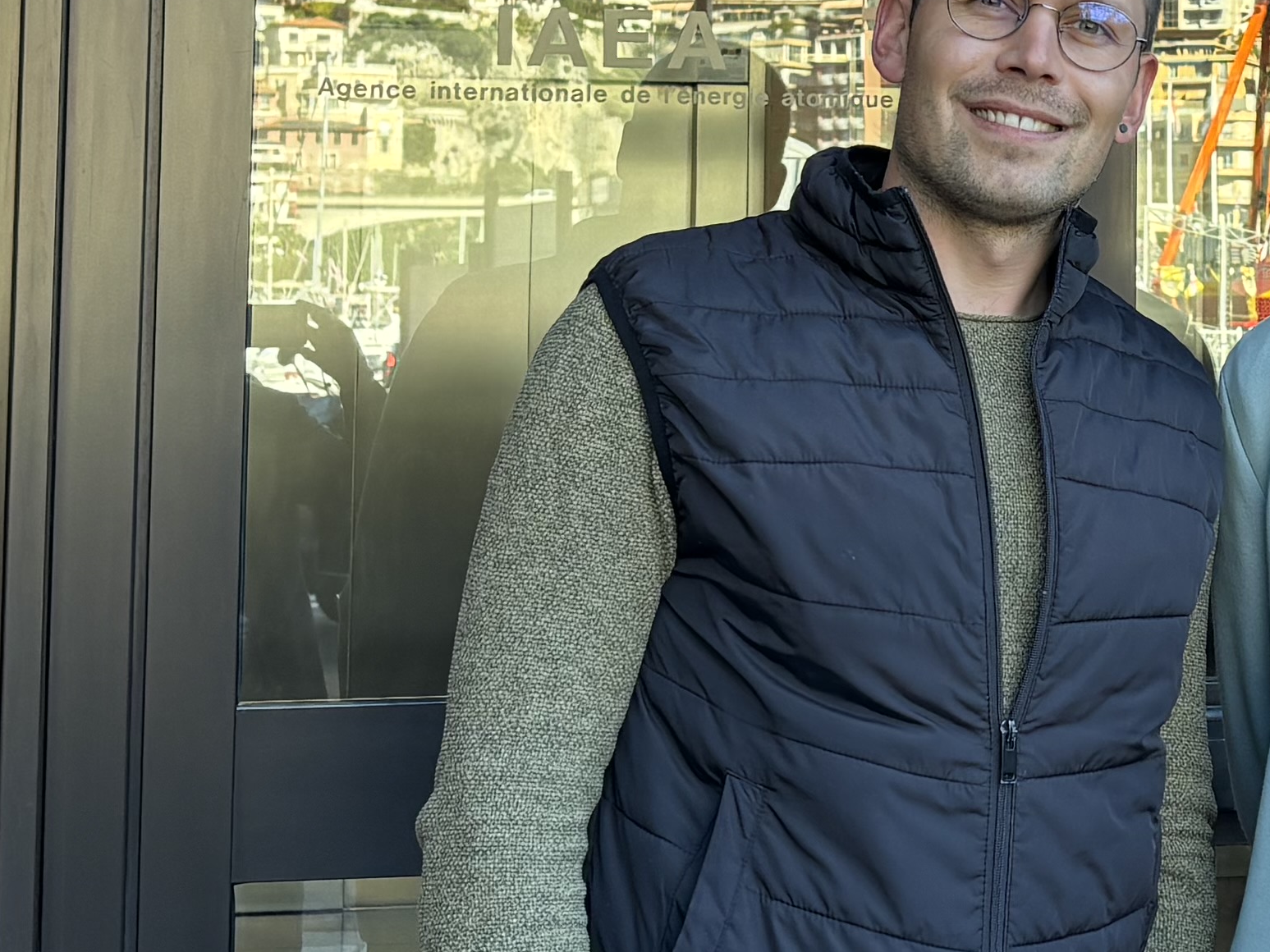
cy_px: 0
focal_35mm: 96
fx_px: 3522
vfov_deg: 15.1
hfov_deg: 19.9
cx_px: 1210
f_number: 1.6
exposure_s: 1/130
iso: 32
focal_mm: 5.96
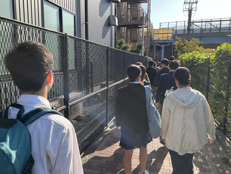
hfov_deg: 61.7
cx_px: 116
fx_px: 194
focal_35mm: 29
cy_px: 87
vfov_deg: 48.2
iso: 25
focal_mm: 3
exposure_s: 1/635
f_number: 1.8
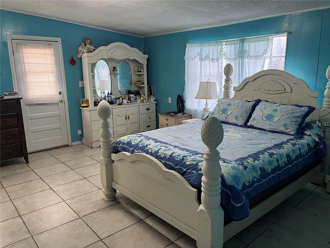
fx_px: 248
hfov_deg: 67.3
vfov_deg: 53.1
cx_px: 165
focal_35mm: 26
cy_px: 124
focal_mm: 5.1
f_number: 1.6
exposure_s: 1/60
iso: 160
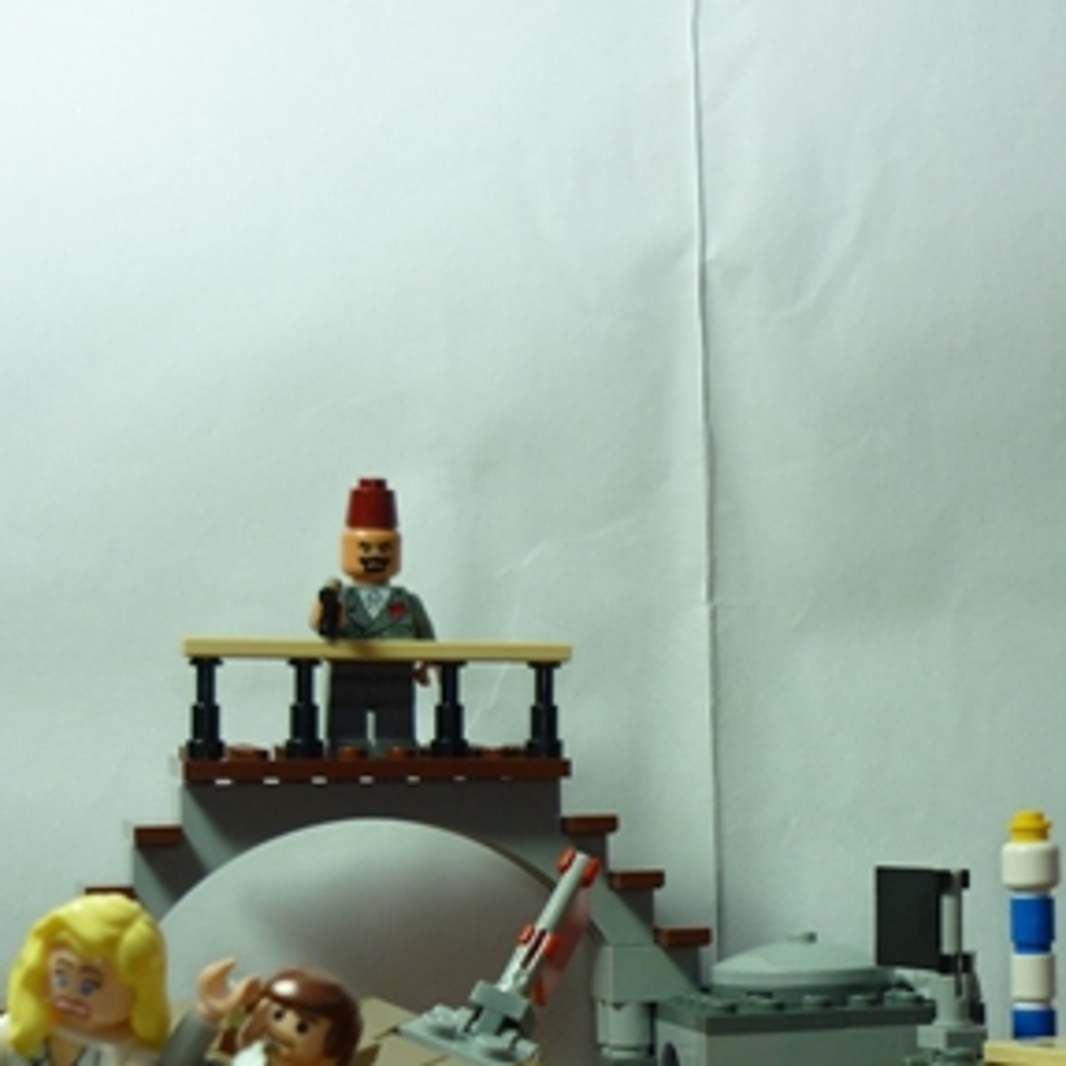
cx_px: 702
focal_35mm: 77
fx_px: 2683
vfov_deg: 22.3
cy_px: 769
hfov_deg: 22.4
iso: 100
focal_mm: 6.4
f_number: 3
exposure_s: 1/50
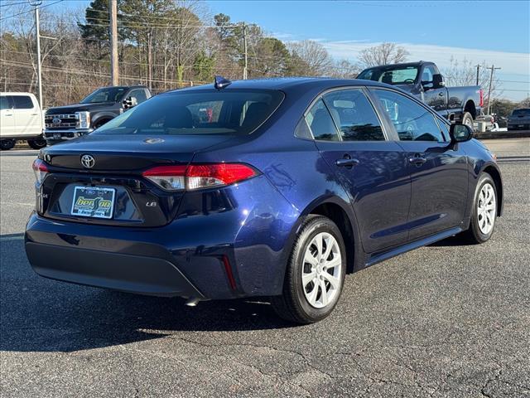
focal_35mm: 48
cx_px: 265
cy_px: 199
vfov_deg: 30.3
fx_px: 735
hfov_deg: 39.7
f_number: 1.78
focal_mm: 6.76
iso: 64
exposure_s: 1/1458
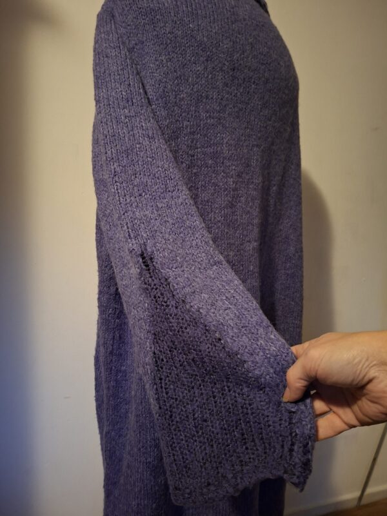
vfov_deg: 73.9
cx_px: 194
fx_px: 343
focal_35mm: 23
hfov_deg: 58.9
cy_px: 258
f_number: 1.8
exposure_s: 1/20
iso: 800
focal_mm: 5.54
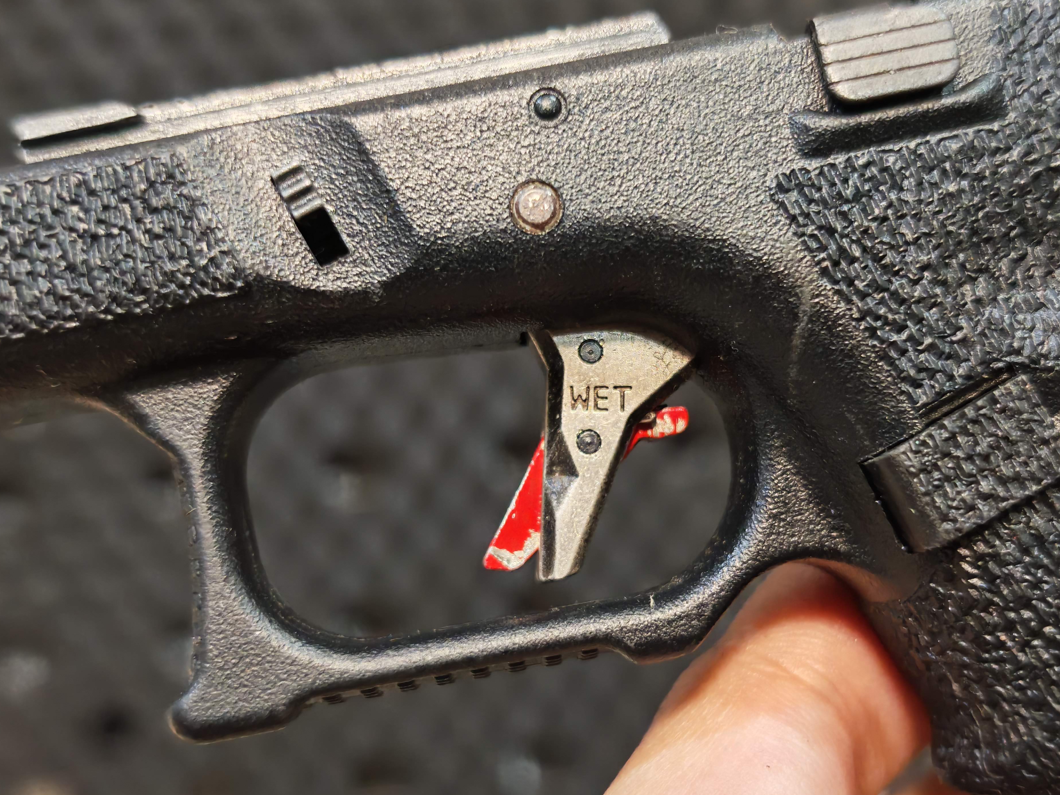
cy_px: 410
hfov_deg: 36.2
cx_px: 572
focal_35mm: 53
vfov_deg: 27.5
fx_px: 1623
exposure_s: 1/33
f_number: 1.4
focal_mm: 6.83
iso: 200
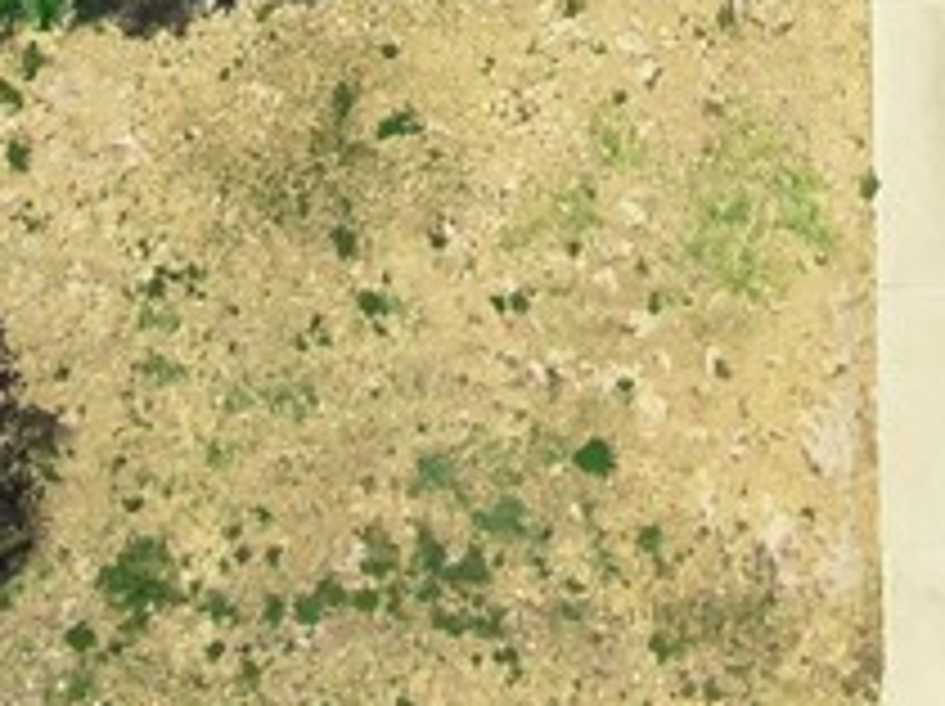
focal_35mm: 83
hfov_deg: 23.6
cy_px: -657
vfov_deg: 14.9
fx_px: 2263
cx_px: 544
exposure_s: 1/1667
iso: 101
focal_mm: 17
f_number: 2.8
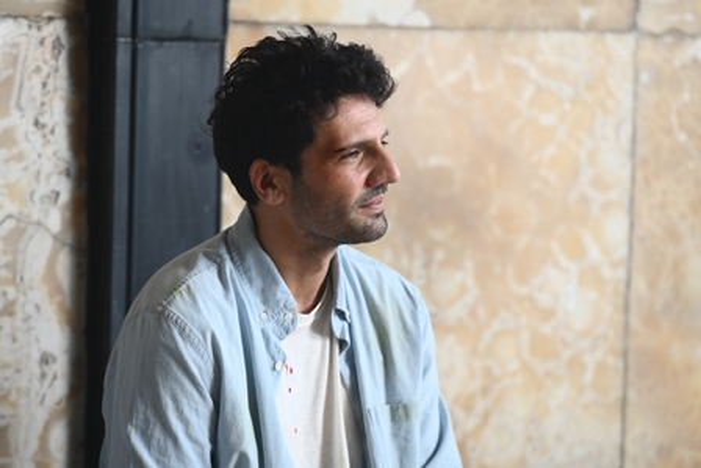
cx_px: 350
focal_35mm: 185
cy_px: 234
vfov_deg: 7.4
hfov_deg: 11.1
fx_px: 3603
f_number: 3.5
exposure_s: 1/125
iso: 200
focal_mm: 185
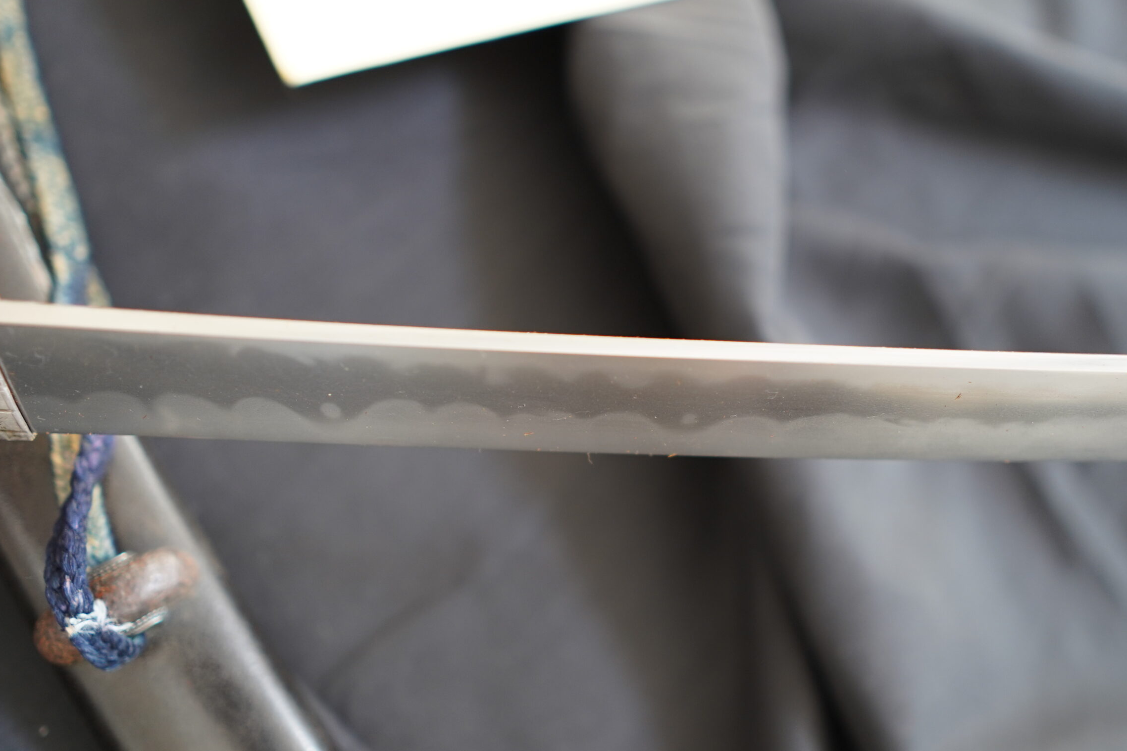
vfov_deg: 47.8
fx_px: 845
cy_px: 420
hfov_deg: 67.3
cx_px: 591
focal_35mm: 27
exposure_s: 1/30
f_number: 1.4
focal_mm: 16
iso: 320
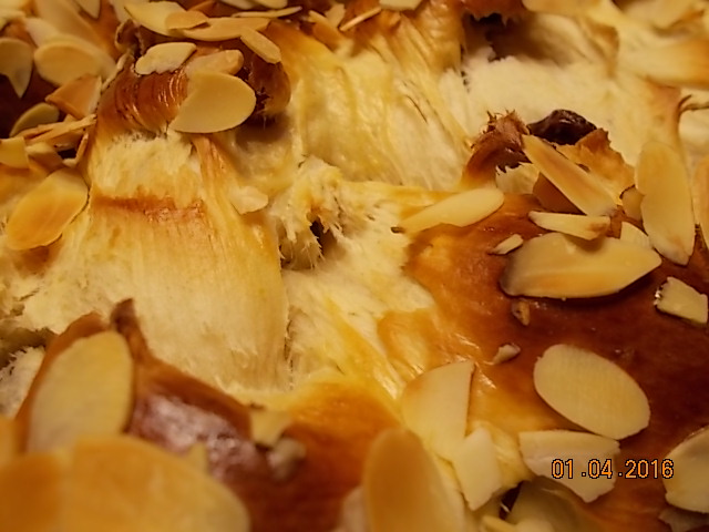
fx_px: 614
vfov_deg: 46.8
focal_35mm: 30
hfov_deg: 60.0
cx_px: 354
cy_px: 266
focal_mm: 5.3
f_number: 3.4
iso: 80
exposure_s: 1/40
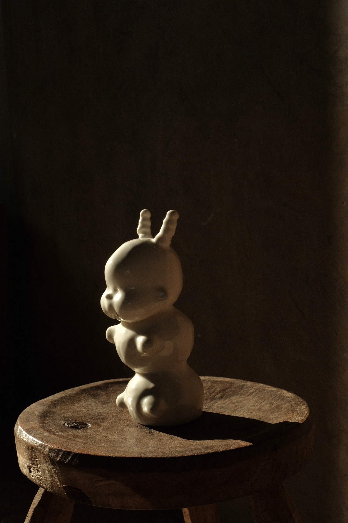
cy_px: 262
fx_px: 768
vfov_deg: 37.5
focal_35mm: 53
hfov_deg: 25.5
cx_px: 174
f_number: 11
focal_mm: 35
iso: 400
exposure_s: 1/500
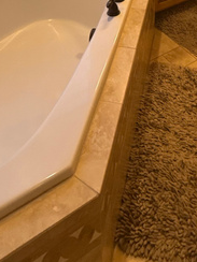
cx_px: 125
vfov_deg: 33.8
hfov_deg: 32.7
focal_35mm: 44
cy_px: -60
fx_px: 334
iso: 200
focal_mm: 2.22
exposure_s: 1/60
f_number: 2.2
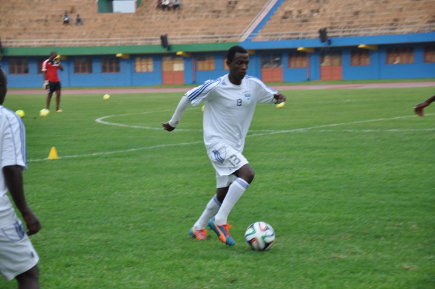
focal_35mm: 128
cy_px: 144
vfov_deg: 10.7
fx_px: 1539
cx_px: 218
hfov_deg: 16.1
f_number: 5.6
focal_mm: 85
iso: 500
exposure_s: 1/250
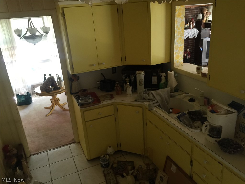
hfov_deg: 61.7
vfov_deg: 48.2
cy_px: 92
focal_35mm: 29
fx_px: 205
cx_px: 122
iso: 80
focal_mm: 4.15
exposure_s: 1/15
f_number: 2.2
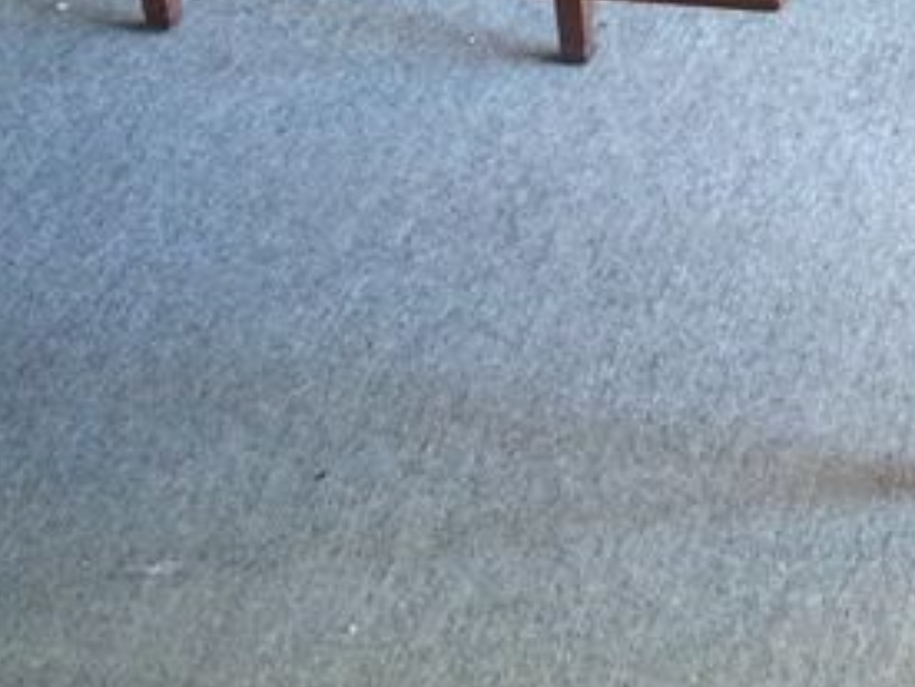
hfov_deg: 18.8
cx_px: 1144
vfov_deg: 14.4
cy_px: -234
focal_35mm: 98
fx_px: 2590
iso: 320
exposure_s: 1/24
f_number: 2.2
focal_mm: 4.12
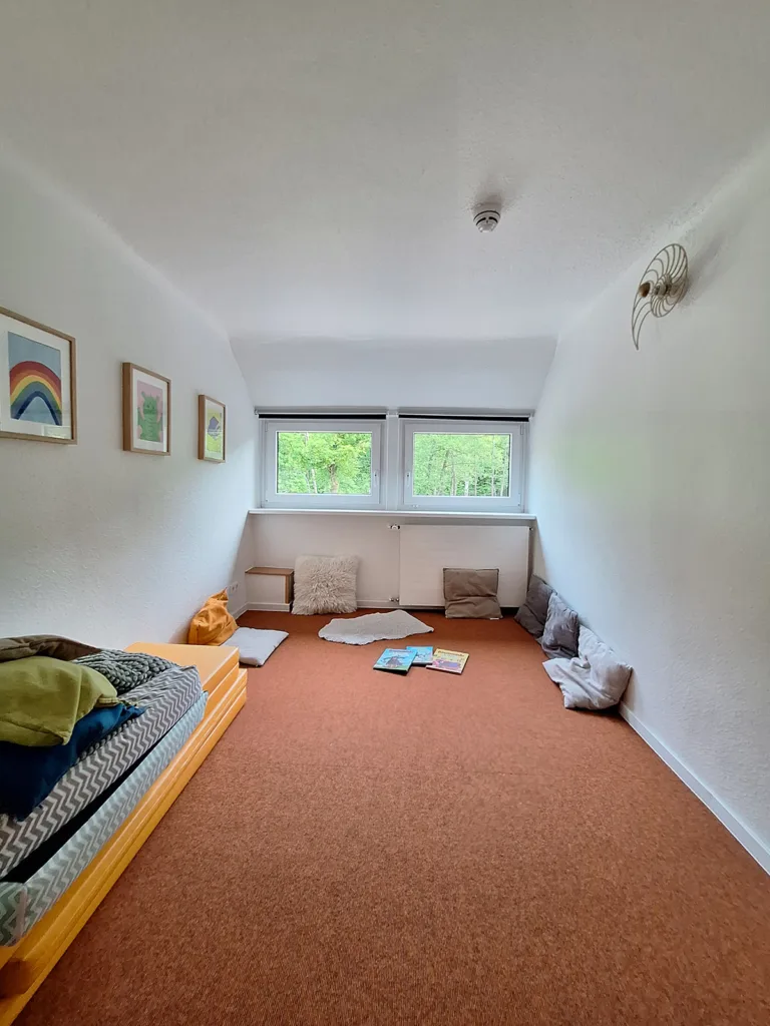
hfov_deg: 89.9
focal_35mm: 13
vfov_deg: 106.2
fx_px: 386
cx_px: 385
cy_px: 513
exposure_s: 1/50
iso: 200
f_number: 2.2
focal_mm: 1.74
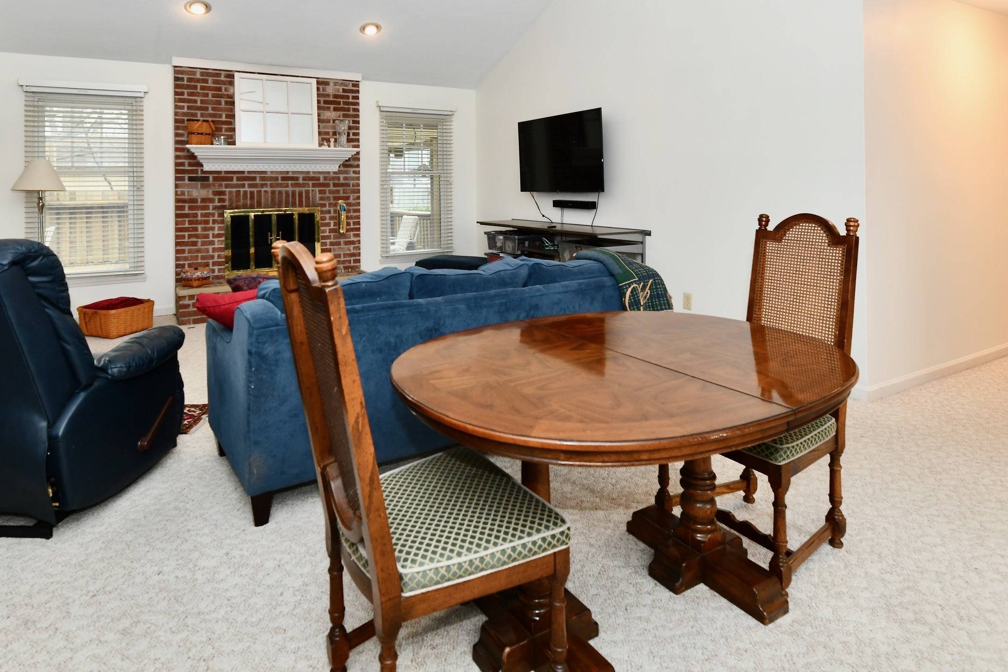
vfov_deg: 59.7
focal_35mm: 20
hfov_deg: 83.7
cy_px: 198
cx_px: 449
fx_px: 560
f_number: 6.3
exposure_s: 1/60
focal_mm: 14
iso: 640
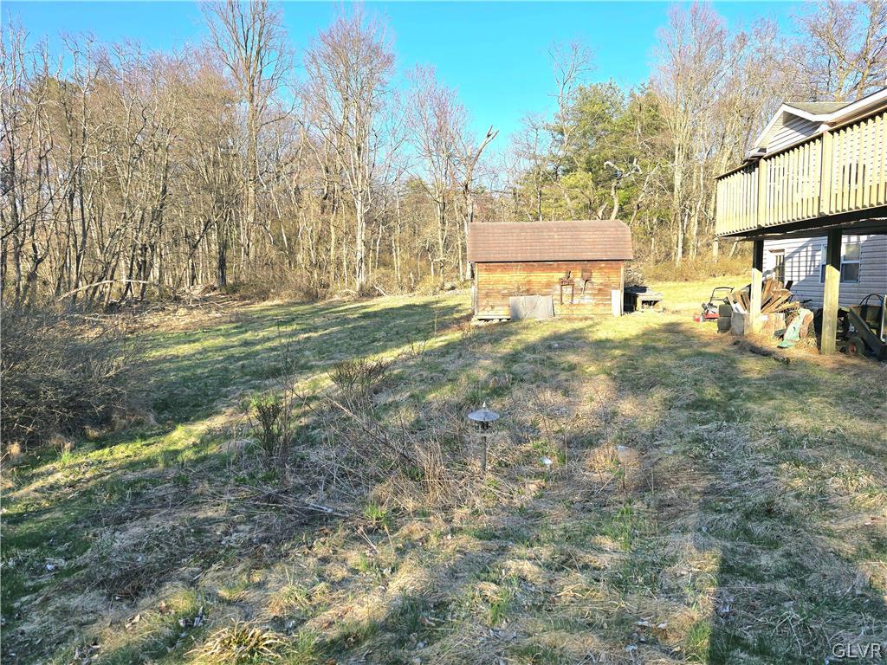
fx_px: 589
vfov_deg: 58.9
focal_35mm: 23
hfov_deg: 73.9
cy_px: 332
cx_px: 444
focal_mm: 6.3
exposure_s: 1/244
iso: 12
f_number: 1.7
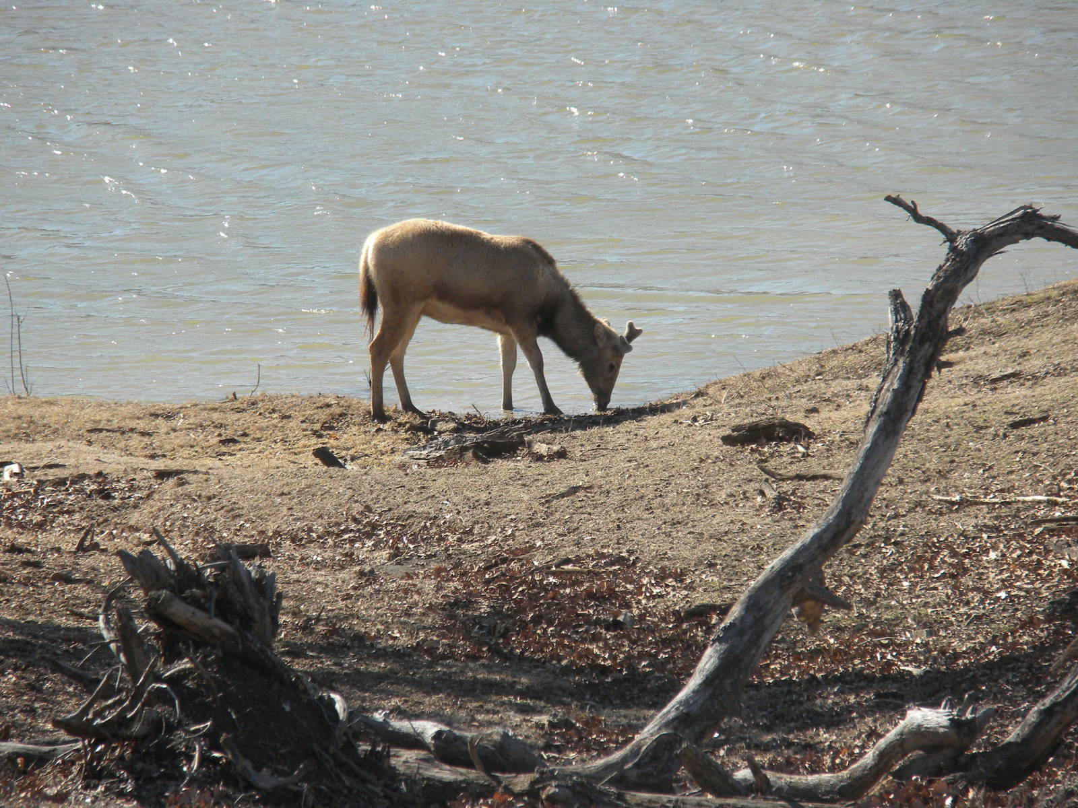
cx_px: 539
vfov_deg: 5.7
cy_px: 404
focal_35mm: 260
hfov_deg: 7.6
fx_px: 8097
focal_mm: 46.2
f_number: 5.3
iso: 89
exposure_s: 1/317
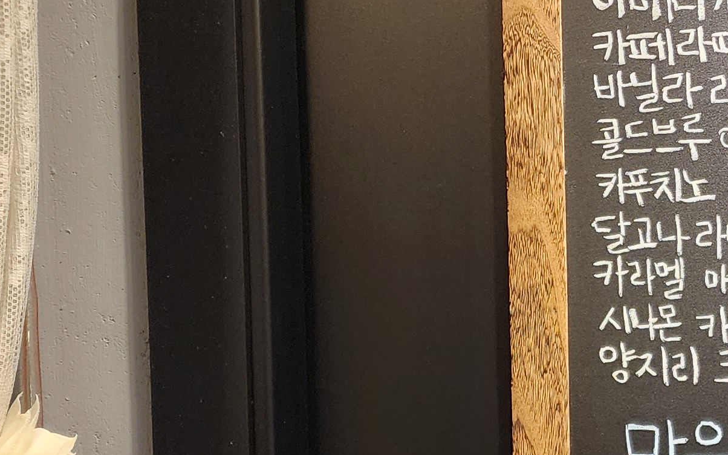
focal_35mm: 81
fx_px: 1607
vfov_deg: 16.0
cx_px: 717
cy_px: 353
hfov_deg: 24.4
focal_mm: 6.4
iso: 400
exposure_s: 1/120
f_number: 1.8
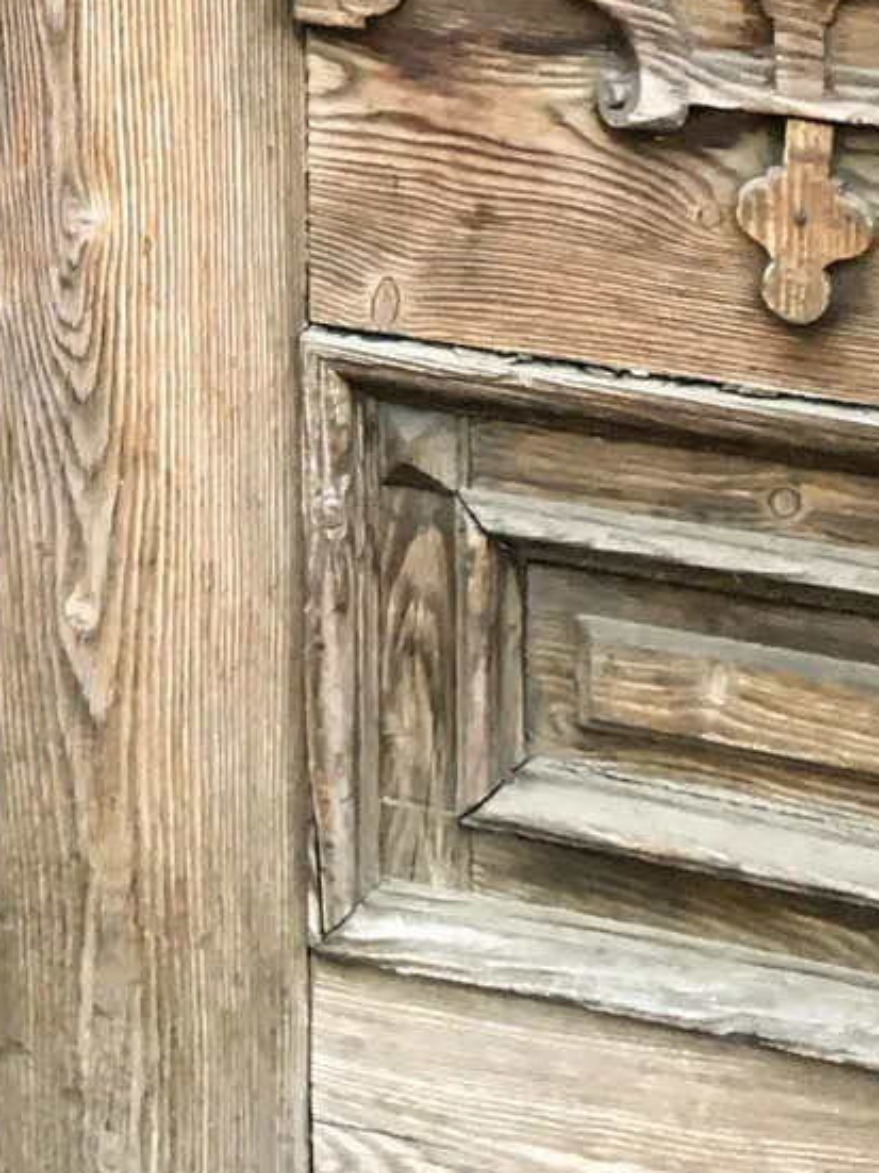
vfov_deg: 17.2
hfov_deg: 13.9
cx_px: -370
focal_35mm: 101
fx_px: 3421
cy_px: -668
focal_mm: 4.15
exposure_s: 1/35
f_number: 2.2
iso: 80
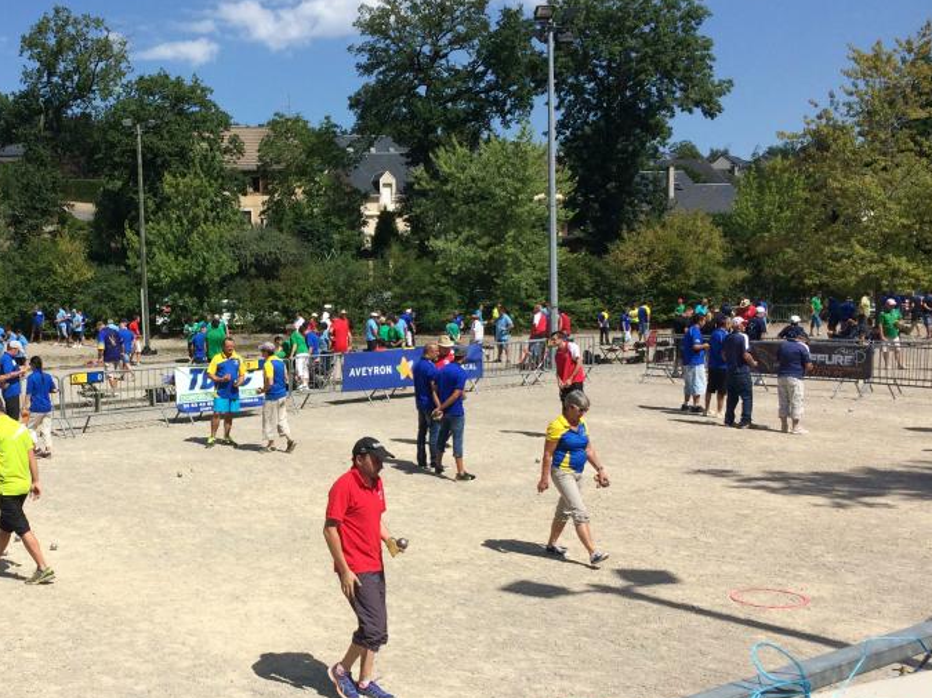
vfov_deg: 32.7
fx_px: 1184
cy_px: 429
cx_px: 236
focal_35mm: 44
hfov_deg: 41.7
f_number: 2.2
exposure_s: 1/3425
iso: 32
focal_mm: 4.15
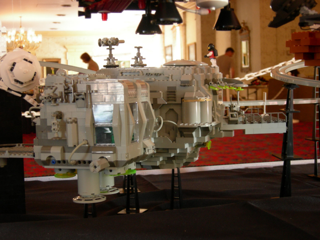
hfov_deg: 33.8
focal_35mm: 57
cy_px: 120
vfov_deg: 25.7
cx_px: 160
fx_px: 527
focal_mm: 11.9
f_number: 3.3
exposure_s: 1/3.9
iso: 171
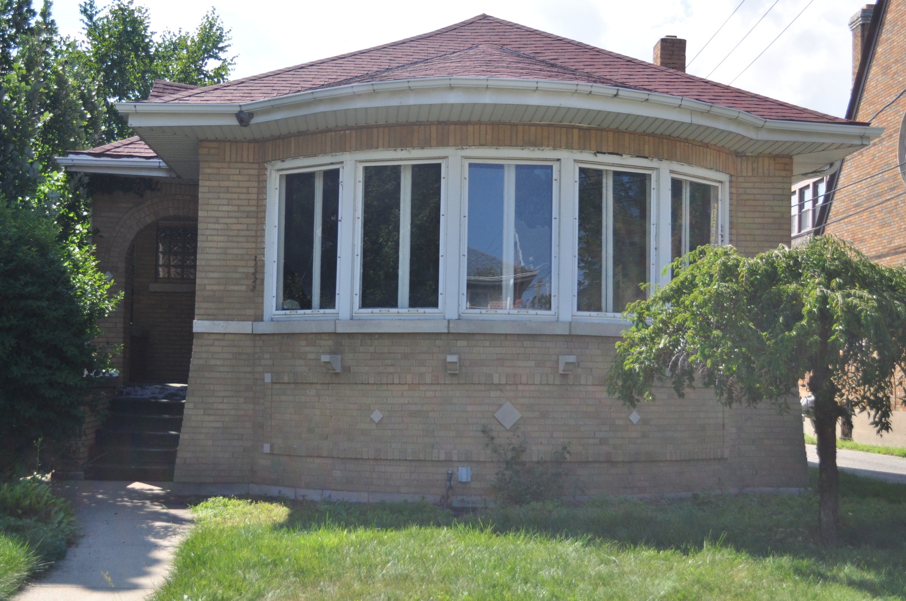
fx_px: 1131
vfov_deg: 29.8
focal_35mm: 45
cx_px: 453
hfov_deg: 43.7
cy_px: 300
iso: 500
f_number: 4.5
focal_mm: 30
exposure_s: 1/2000
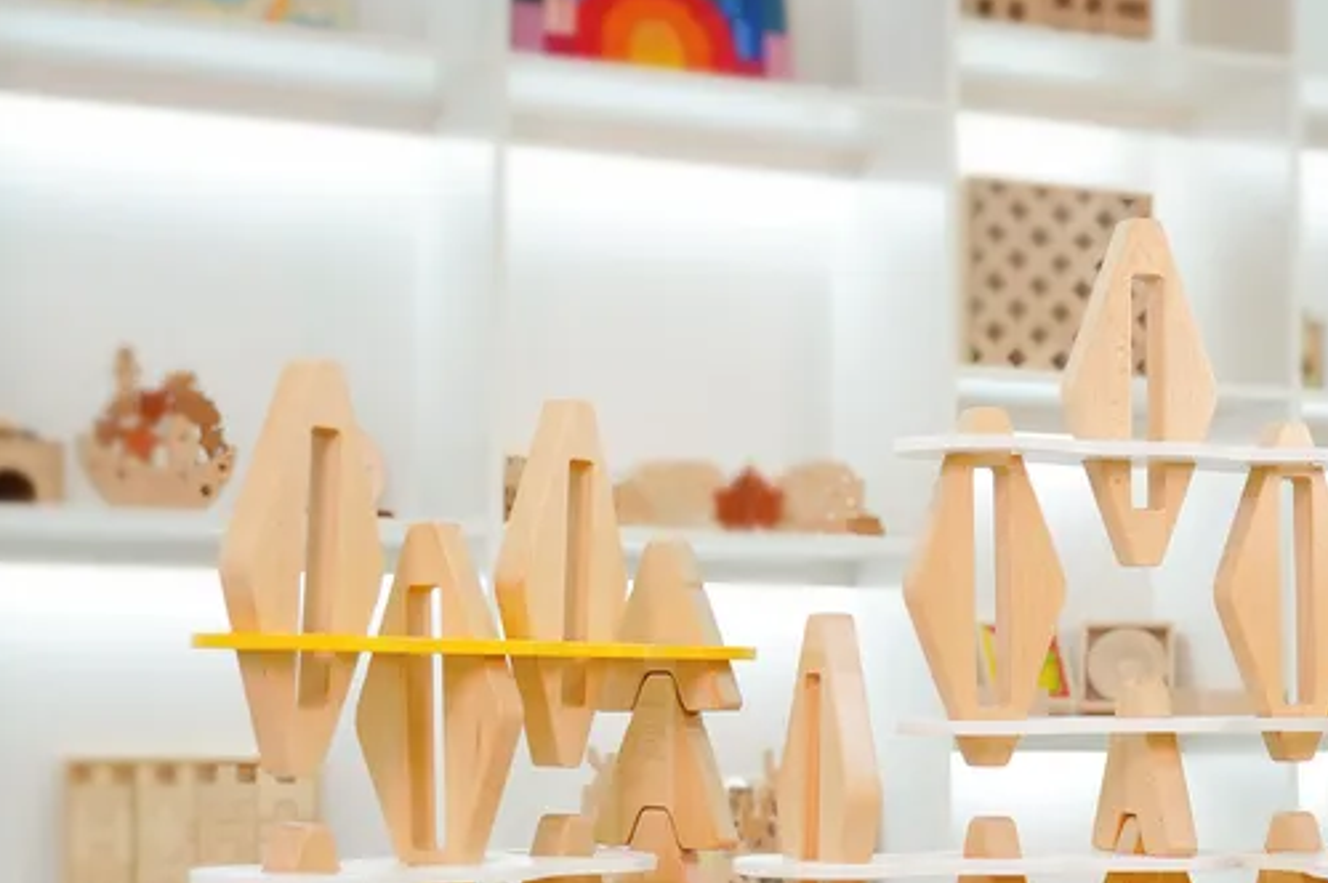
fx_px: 2544
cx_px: 1006
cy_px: 567
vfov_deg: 19.7
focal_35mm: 69
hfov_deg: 28.8
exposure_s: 1/200
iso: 640
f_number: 4
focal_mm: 43
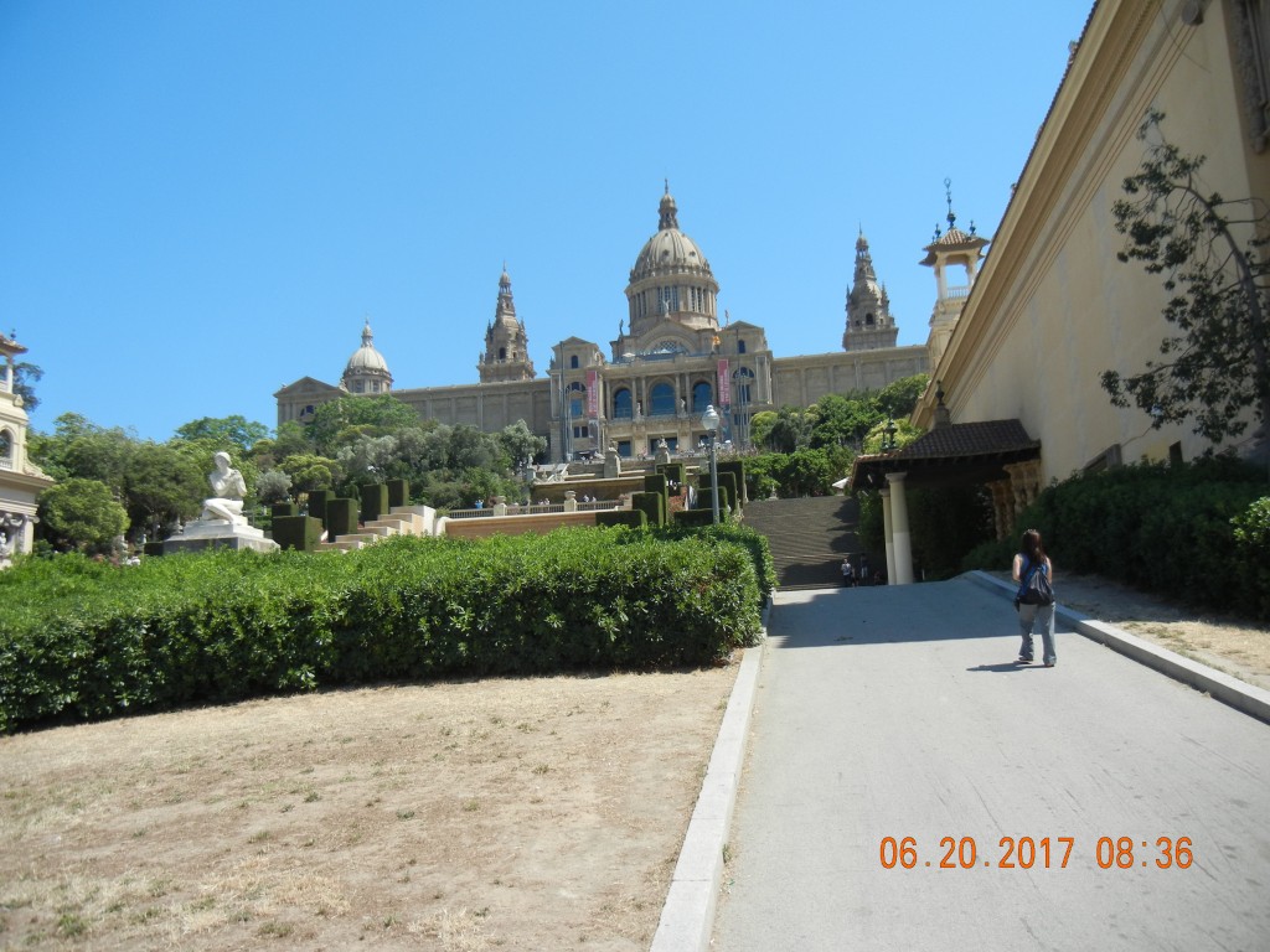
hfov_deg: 60.0
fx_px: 1101
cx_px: 635
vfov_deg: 46.8
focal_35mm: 30
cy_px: 476
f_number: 7
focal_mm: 5.4
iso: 160
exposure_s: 1/310
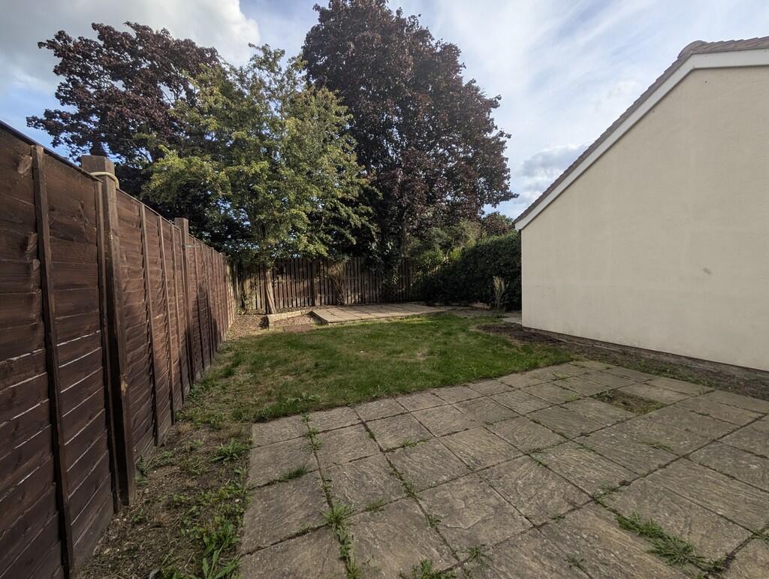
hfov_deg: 110.5
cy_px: 290
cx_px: 384
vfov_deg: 94.6
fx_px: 267
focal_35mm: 12
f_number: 1.7
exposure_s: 1/1773
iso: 52
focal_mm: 2.02
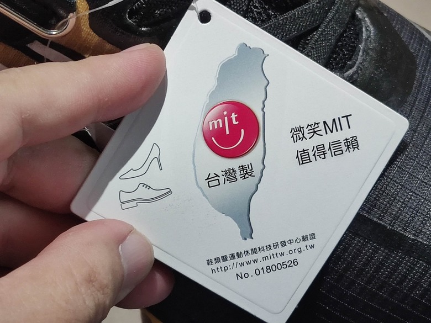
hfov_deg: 22.5
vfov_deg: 17.0
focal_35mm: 87
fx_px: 1083
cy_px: 162
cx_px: 216
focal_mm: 4.75
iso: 1309
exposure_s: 1/60
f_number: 1.75
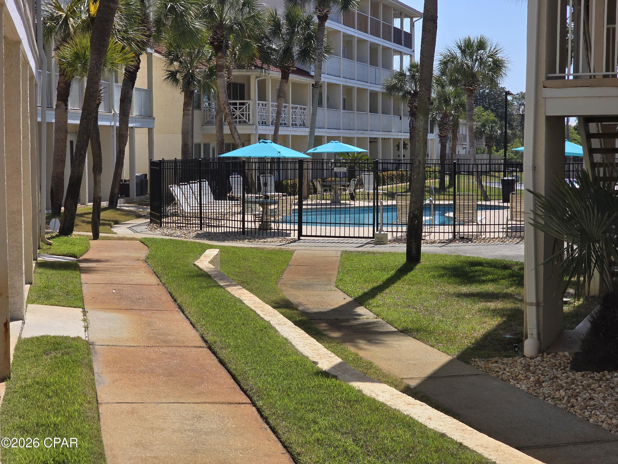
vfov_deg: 21.3
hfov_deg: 28.2
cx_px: 309
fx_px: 1232
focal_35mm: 69
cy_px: 232
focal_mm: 7.9
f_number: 2.4
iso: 50
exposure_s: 1/2851
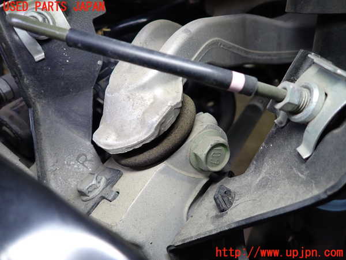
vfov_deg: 54.9
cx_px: 173
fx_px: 250
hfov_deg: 69.4
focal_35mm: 25
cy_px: 130
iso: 200
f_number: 2
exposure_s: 1/125
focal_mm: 4.5
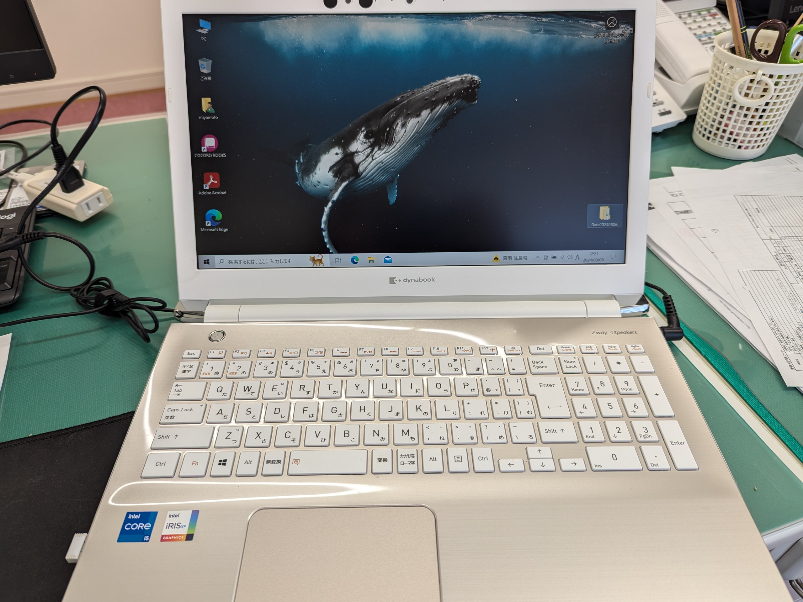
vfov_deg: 56.8
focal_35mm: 24
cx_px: 402
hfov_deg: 71.6
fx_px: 557
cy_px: 301
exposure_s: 1/105
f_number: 1.85
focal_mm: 6.81
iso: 41
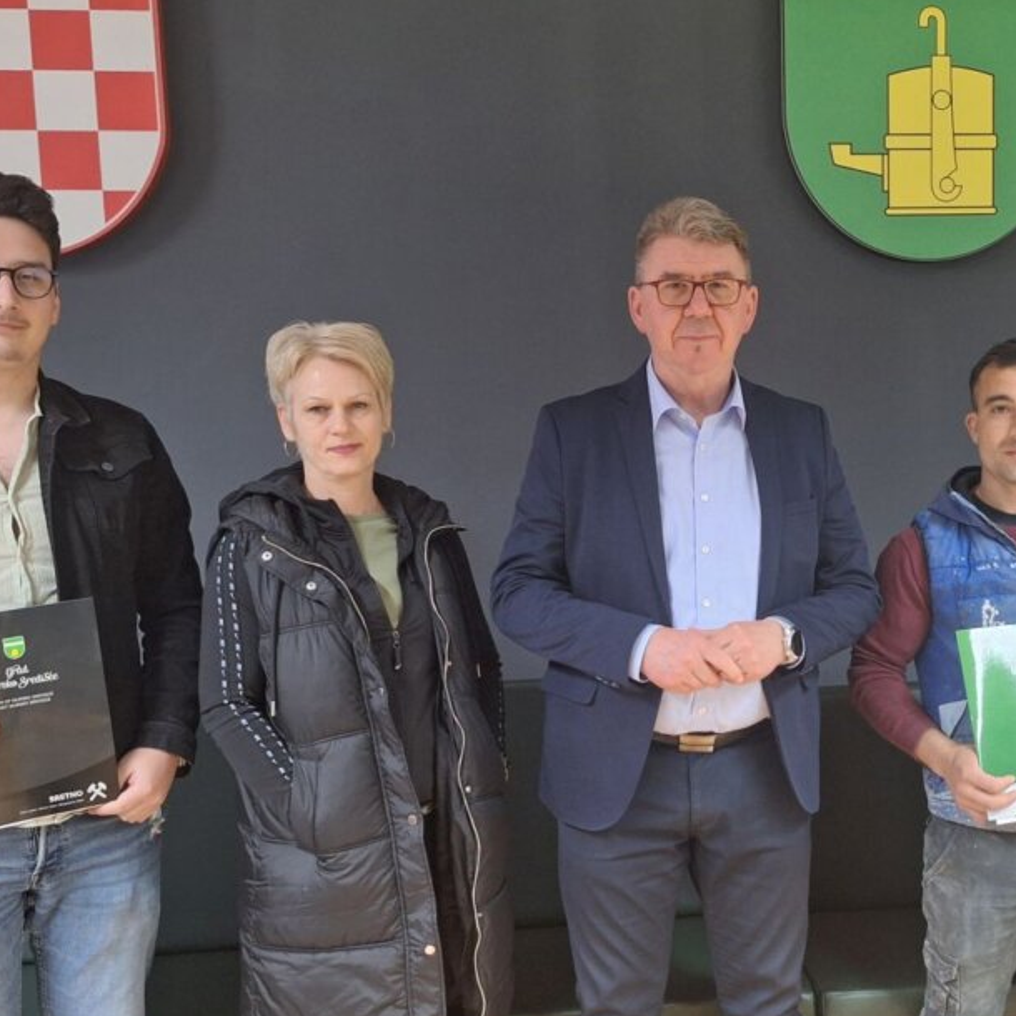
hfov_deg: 39.2
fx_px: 1395
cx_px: 738
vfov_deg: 39.9
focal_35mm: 42
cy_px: 595
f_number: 1.8
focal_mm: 5.54
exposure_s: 1/25
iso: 320
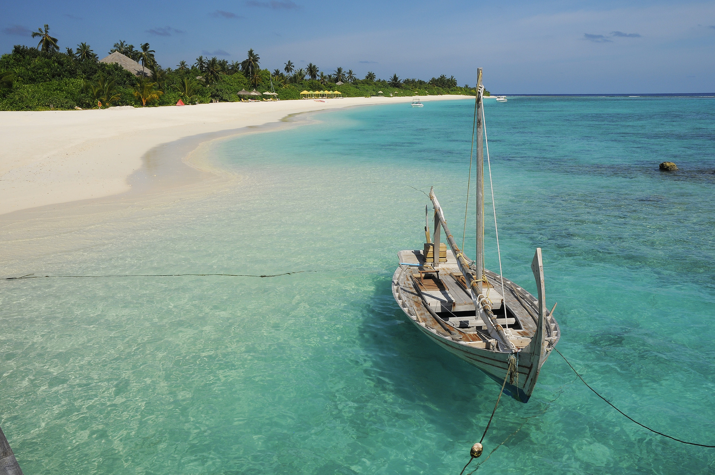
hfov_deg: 57.3
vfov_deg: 39.9
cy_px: 238
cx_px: 358
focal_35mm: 33
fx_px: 655
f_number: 16
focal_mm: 22
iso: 200
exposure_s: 1/100
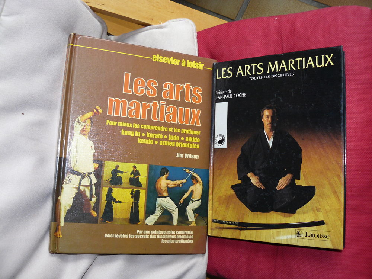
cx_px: 186
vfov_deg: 39.7
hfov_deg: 51.4
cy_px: 140
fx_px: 387
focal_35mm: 36
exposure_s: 1/30
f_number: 2.8
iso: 100
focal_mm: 6
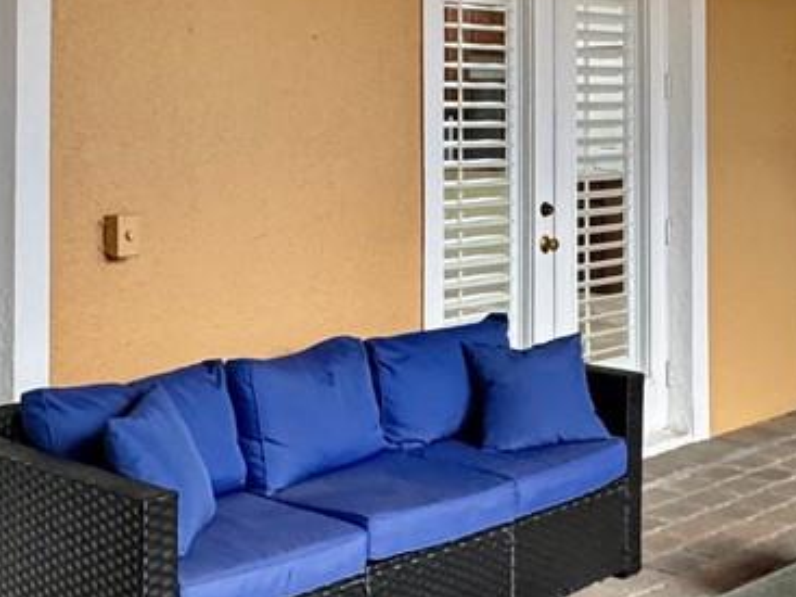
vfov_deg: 23.6
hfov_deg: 31.7
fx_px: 1402
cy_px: 98
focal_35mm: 61
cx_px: 358
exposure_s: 1/60
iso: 320
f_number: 2.2
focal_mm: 2.22
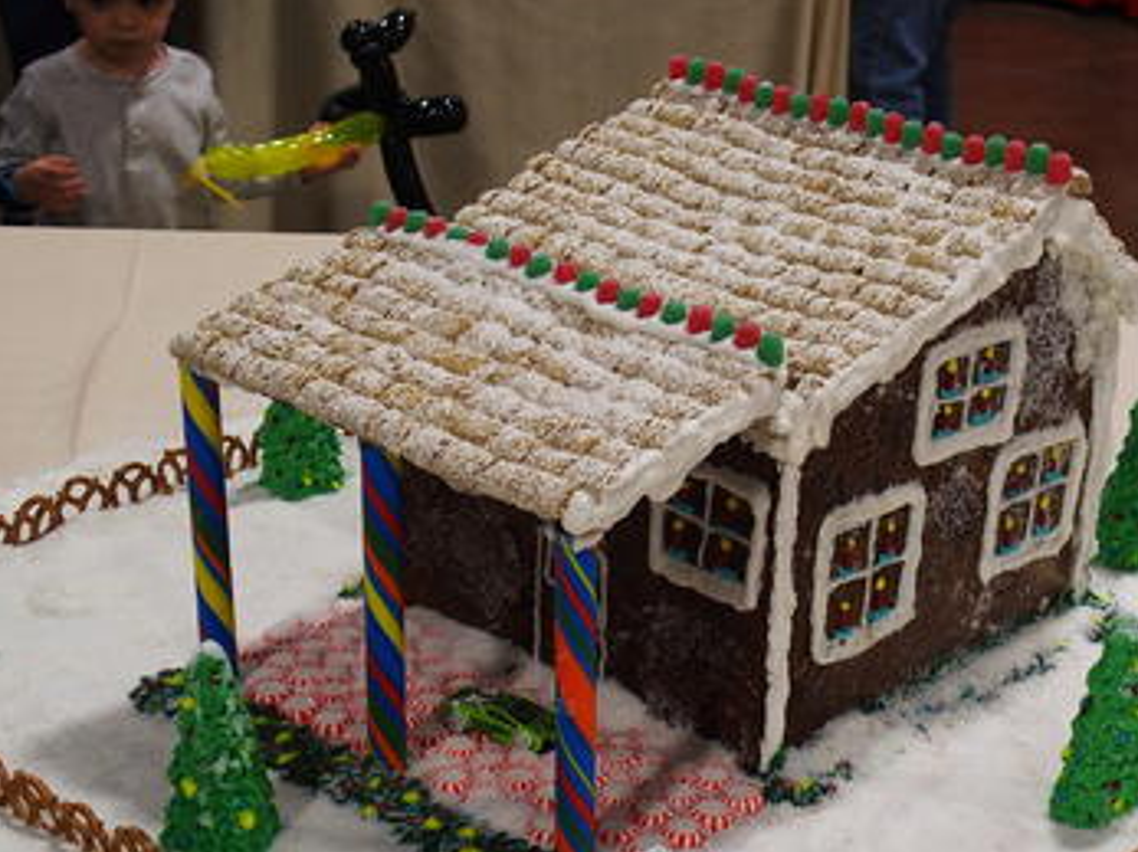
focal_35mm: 74
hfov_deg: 26.2
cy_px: 413
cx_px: 725
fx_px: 2432
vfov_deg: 19.9
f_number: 2.8
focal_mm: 12
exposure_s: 1/50
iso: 320
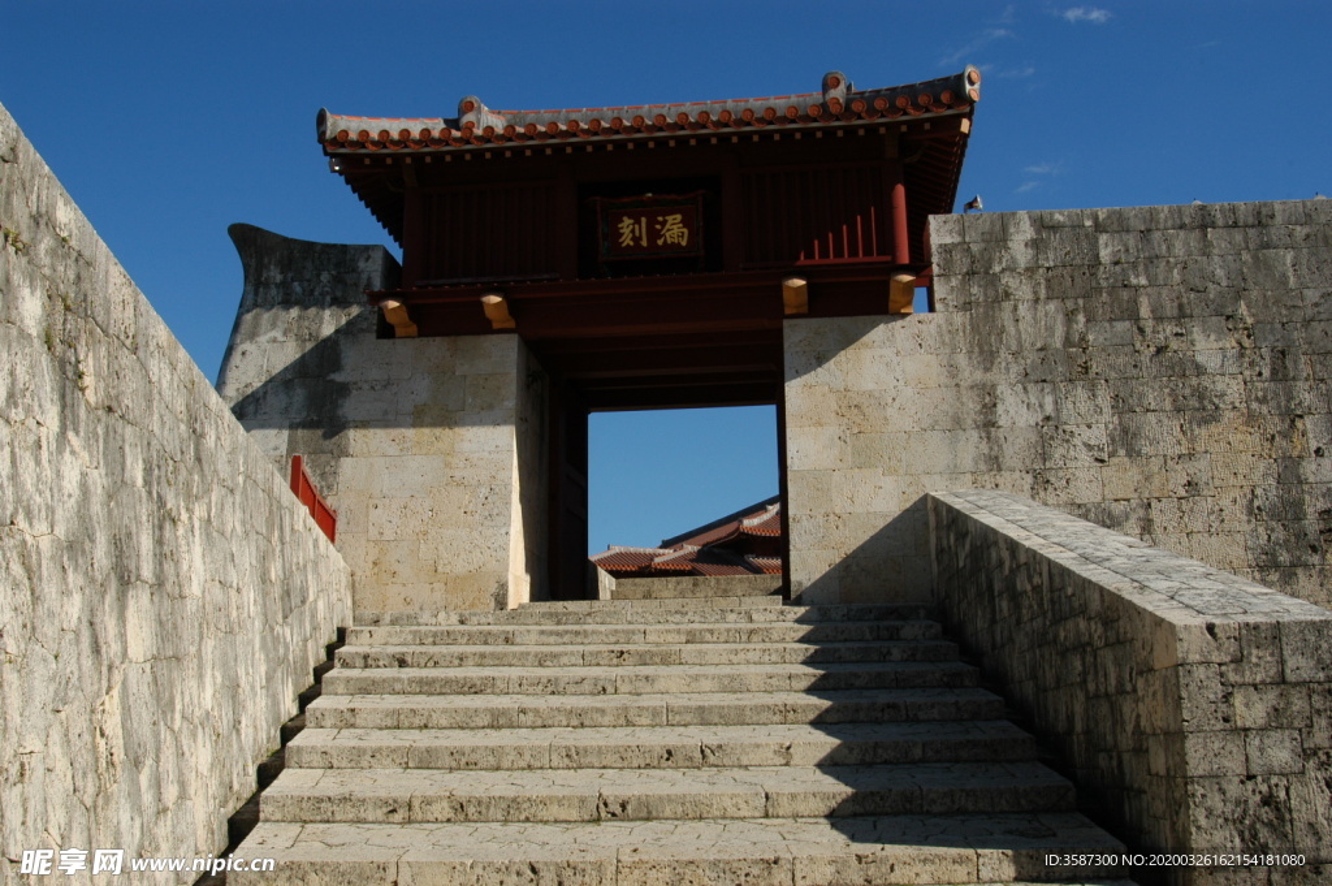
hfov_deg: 53.2
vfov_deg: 36.8
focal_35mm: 36
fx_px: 1331
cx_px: 666
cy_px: 443
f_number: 10
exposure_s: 1/400
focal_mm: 24
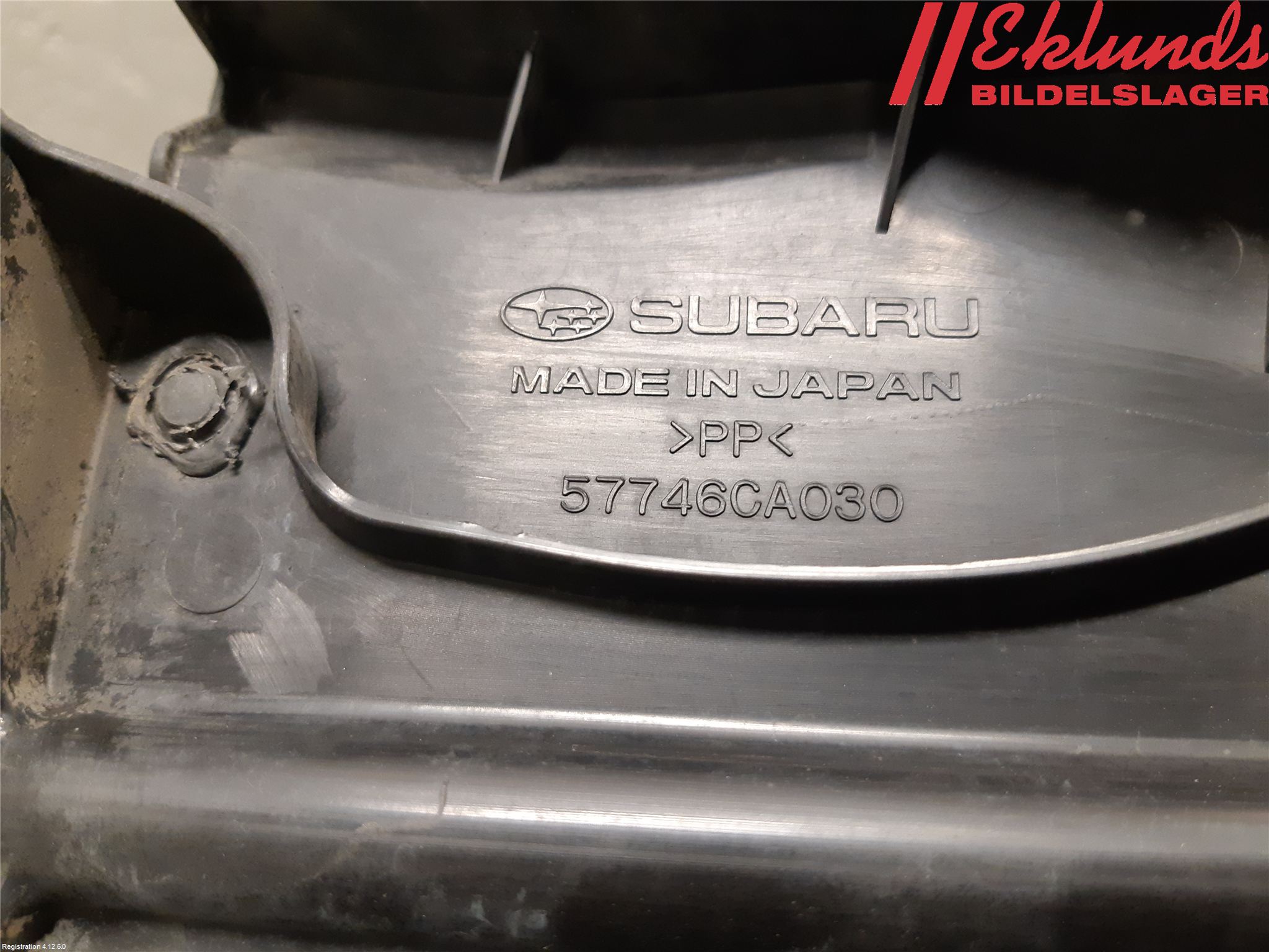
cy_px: 476
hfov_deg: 67.3
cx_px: 634
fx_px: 953
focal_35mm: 26
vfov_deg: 53.1
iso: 250
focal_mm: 3.93
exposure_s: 1/33
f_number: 1.7
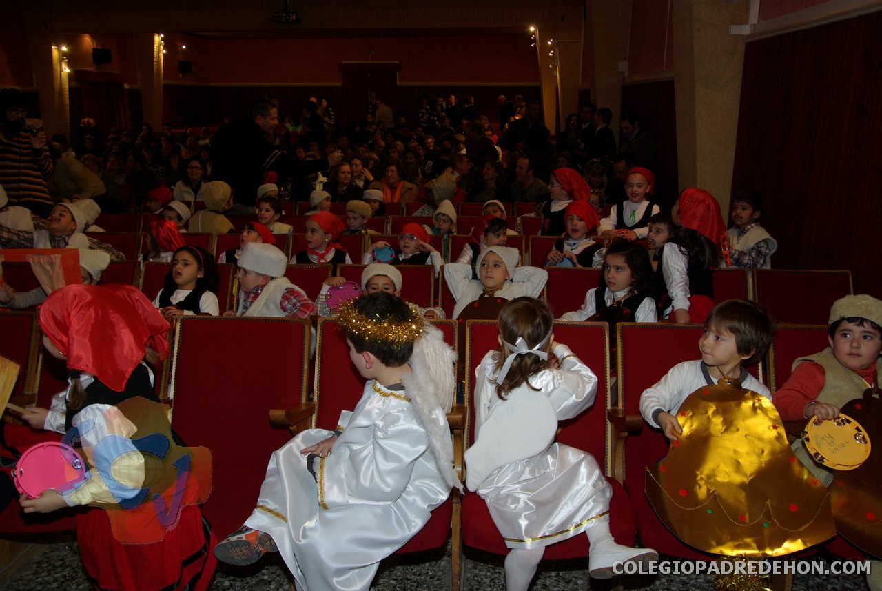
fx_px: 662
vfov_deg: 48.1
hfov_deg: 67.3
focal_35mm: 27
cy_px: 296
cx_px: 441
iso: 400
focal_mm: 18
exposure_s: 1/30
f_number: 5.6
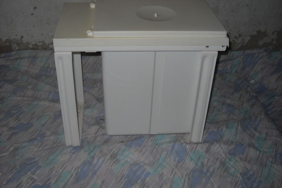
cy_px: 88
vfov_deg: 31.2
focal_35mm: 43
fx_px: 337
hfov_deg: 45.4
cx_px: 141
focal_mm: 6.72
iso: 64
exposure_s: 1/30
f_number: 3.1
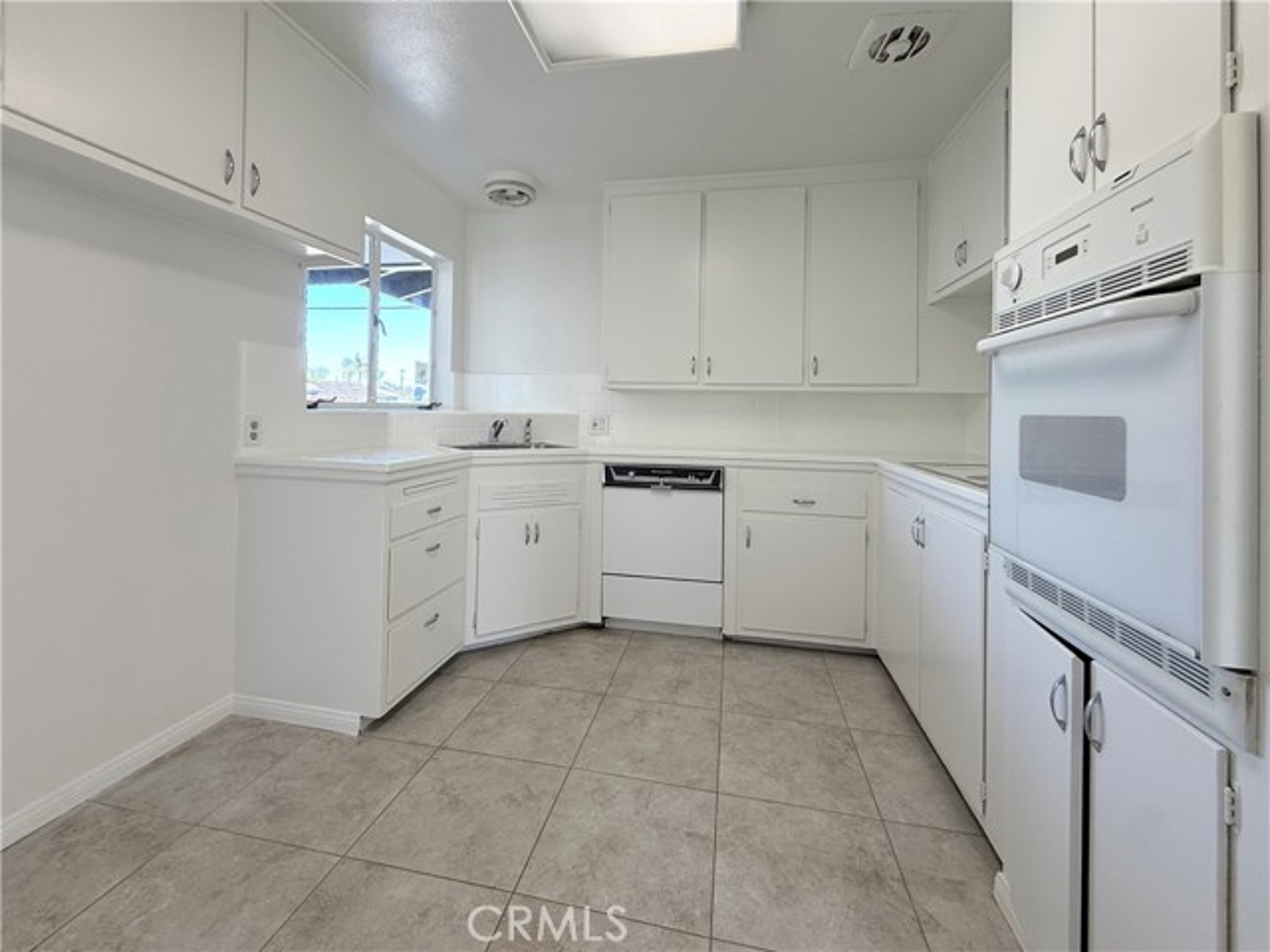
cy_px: 476
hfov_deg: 102.1
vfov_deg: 85.7
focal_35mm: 14
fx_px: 514
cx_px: 635
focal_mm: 2.22
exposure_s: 1/120
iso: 125
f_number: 2.2
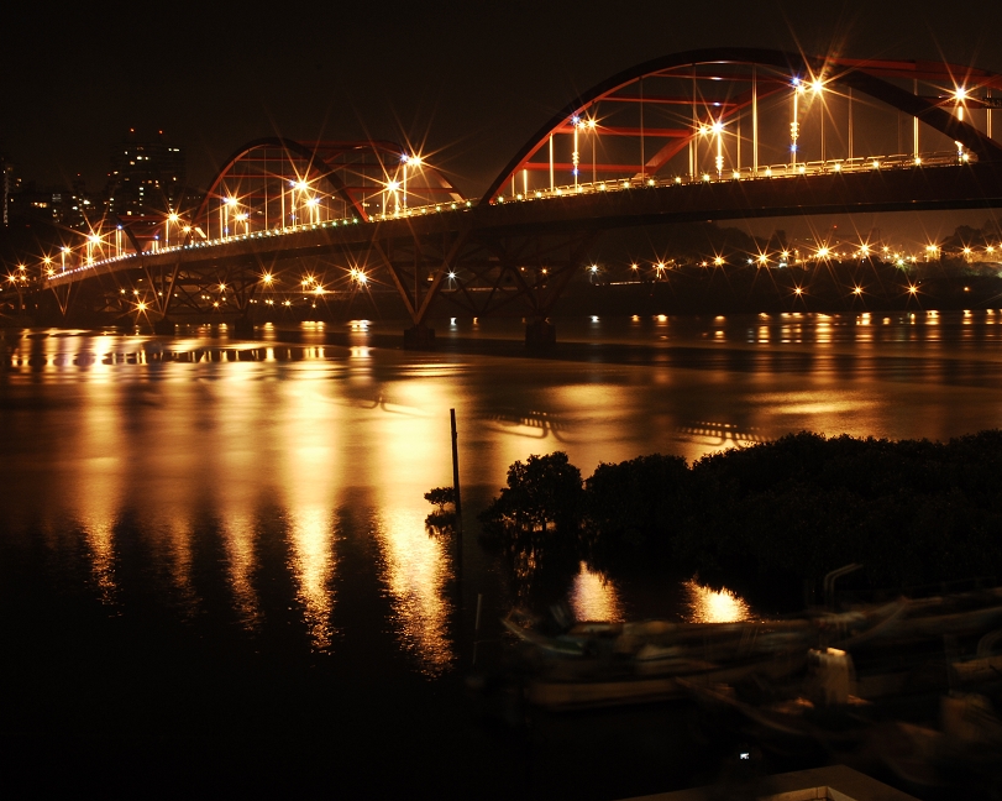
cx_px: 510
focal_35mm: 51
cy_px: 400
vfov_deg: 29.7
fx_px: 1512
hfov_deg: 36.7
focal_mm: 30
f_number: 16
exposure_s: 30
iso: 320
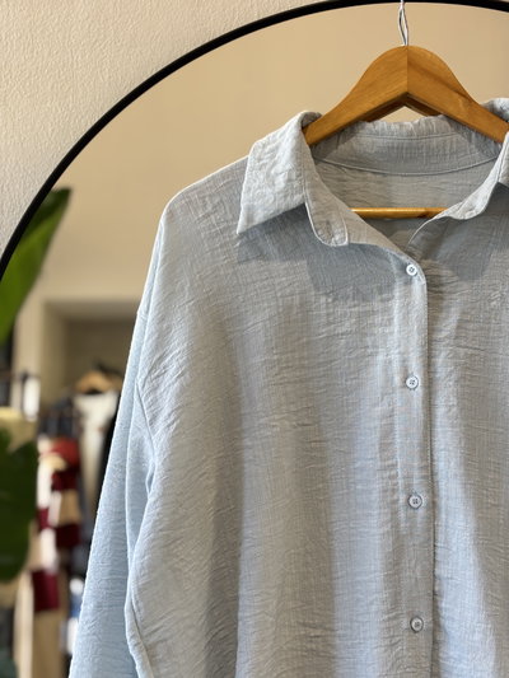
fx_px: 1019
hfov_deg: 28.0
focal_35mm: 52
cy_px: 339
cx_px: 254
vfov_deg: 36.8
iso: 64
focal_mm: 5.96
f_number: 1.6
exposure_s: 1/50
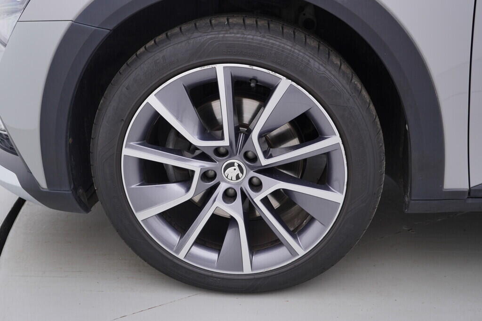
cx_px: 241
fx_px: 482
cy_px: 160
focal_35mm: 36
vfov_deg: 36.9
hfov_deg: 53.1
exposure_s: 1/50
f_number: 3.2
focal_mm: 24
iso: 125
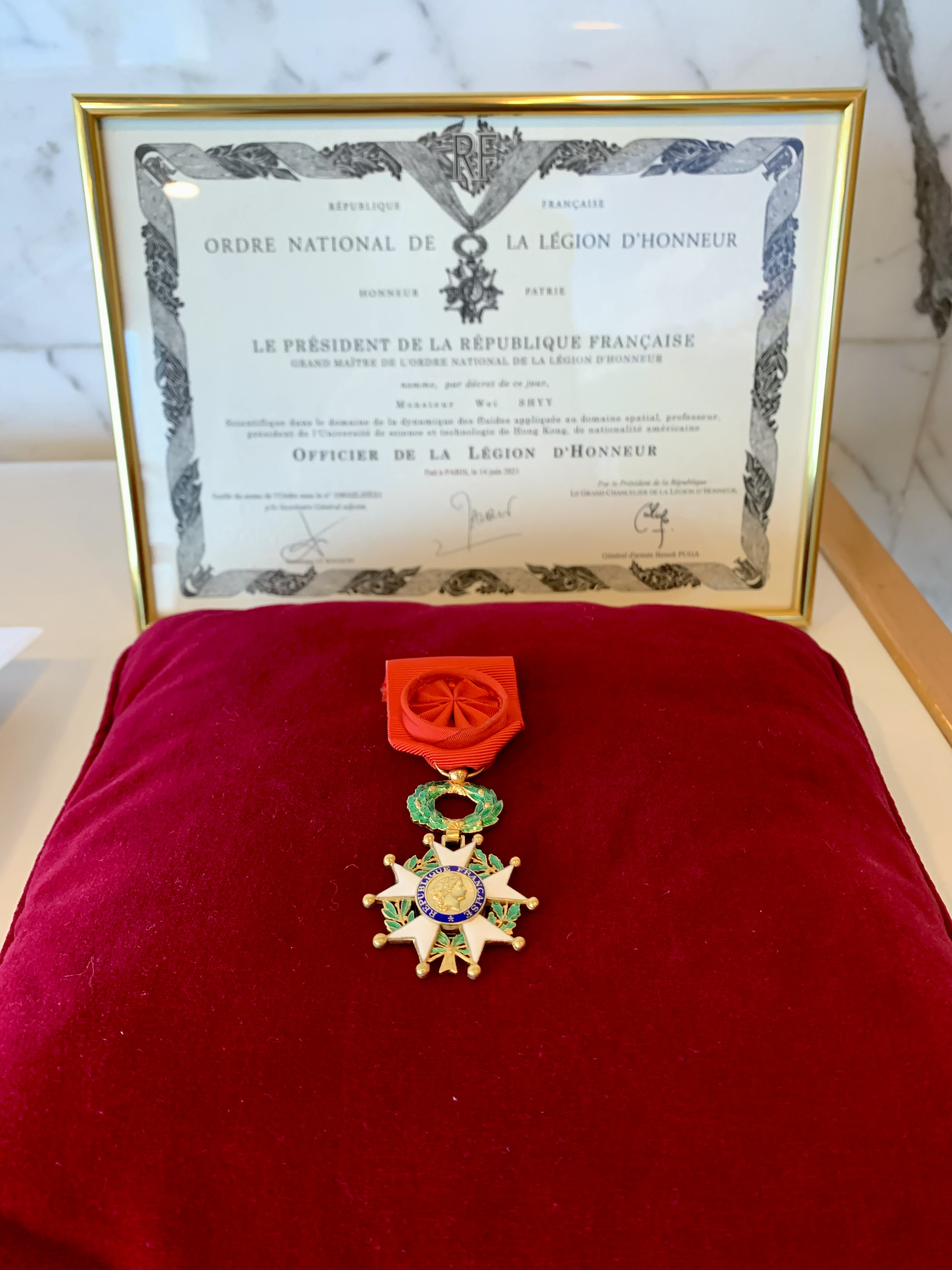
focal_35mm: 26
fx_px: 953
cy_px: 635
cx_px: 476
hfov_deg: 53.1
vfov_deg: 67.3
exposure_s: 1/50
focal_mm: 4.25
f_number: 1.8
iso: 320
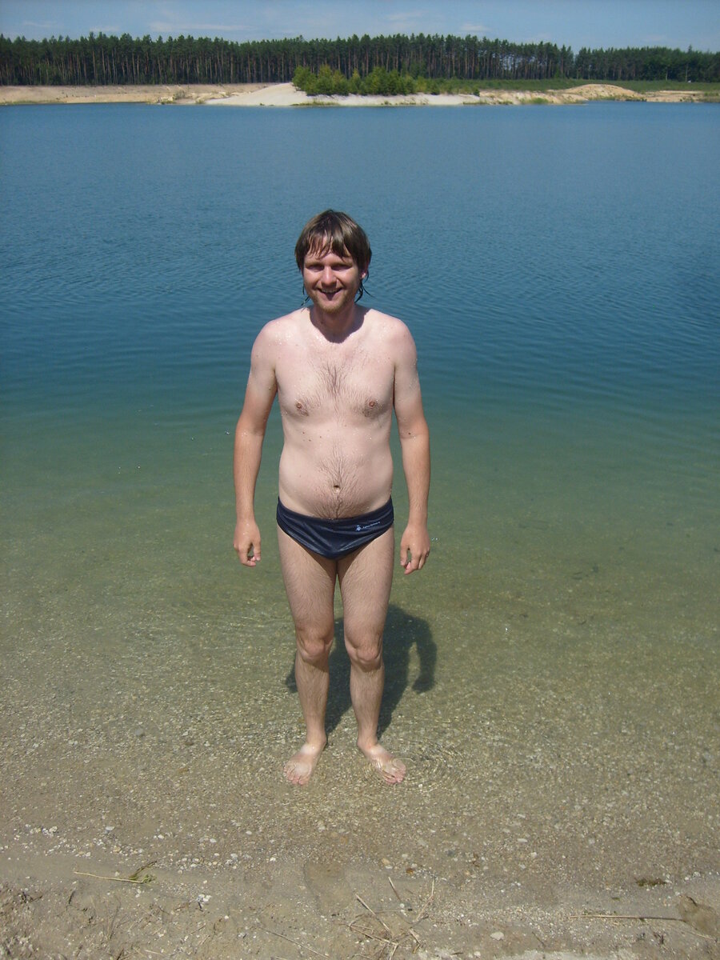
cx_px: 360
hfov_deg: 40.7
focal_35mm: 35
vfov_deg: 52.6
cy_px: 480
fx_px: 971
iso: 80
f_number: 7.1
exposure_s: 1/250
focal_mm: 5.8
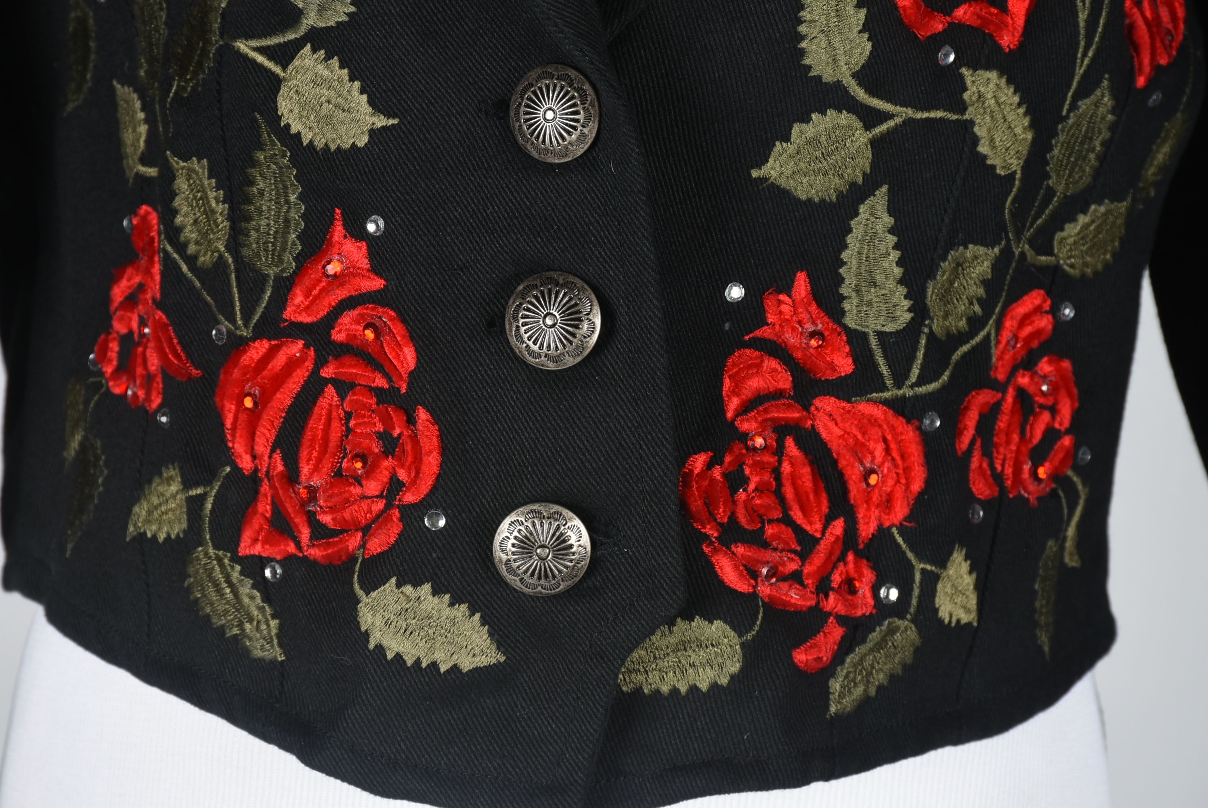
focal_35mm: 150
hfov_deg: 13.7
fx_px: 5037
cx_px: 604
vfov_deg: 9.2
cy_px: 404
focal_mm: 100
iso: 200
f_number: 11
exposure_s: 1/125
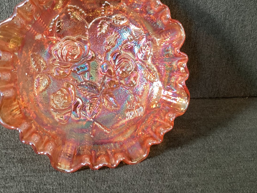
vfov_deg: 33.4
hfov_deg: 43.6
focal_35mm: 43
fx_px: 319
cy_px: 73
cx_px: 98
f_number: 2.4
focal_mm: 3.3
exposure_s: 1/40
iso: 320
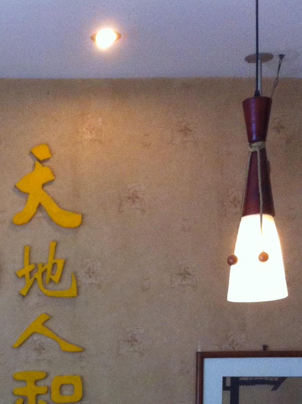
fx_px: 1015
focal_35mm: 87
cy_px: 499
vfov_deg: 20.9
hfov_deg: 16.3
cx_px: -50
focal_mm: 3.85
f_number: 2.8
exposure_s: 1/15
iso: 200
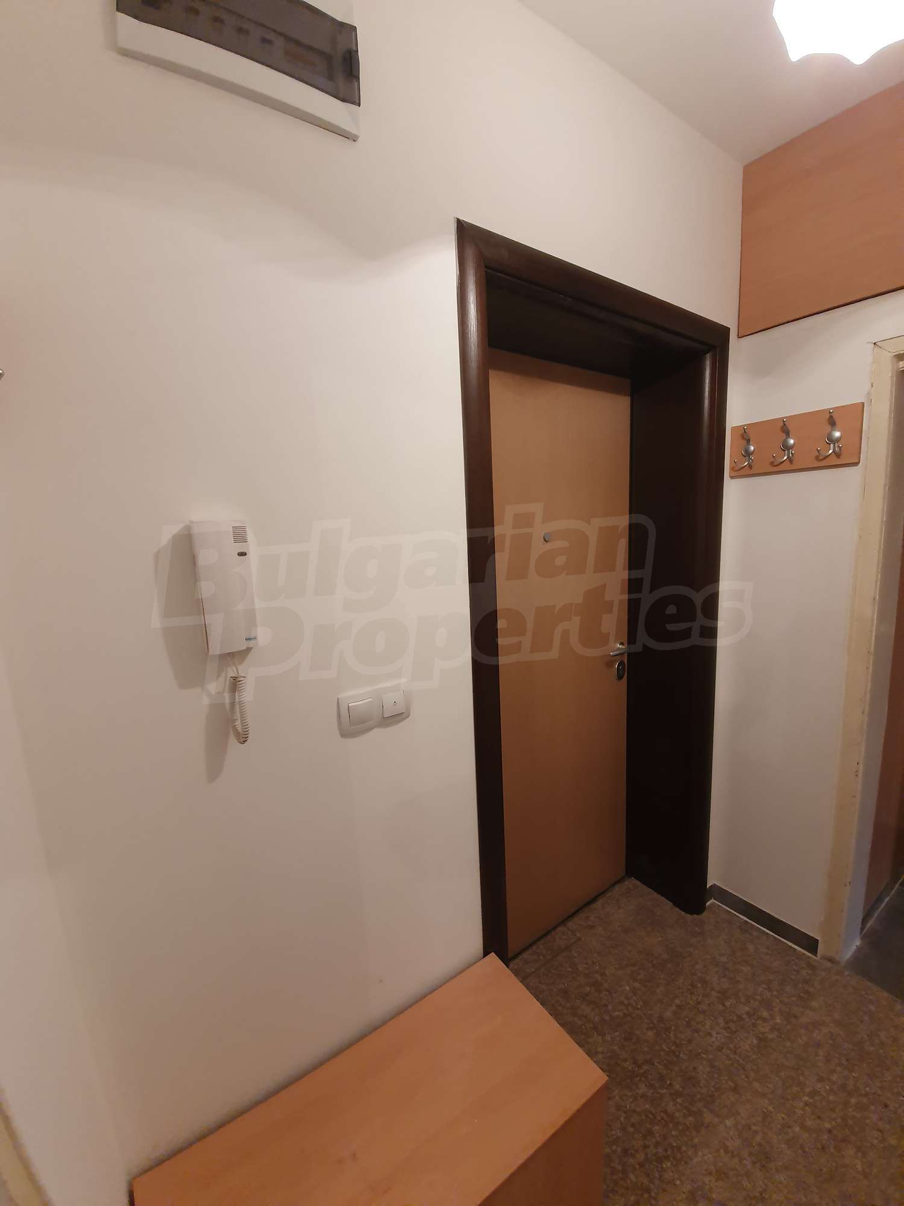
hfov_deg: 89.9
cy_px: 603
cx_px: 452
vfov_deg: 106.2
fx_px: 453
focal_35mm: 13
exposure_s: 1/50
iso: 200
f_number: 2.2
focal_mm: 1.8
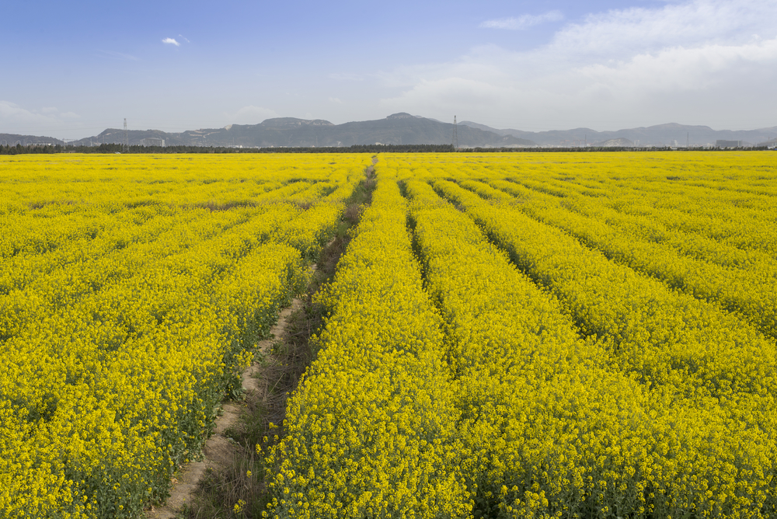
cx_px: 388
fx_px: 1080
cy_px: 260
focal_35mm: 50
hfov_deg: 39.6
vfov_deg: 27.0
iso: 100
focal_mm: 50
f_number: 7.1
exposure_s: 1/640
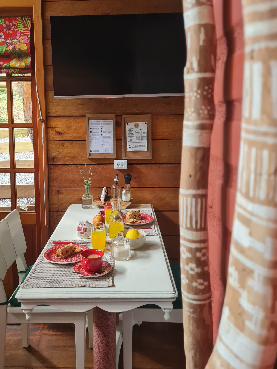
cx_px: 122
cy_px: 158
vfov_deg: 56.6
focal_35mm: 32
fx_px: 341
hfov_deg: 44.1
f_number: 1.8
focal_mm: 5.4
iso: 250
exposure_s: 1/50
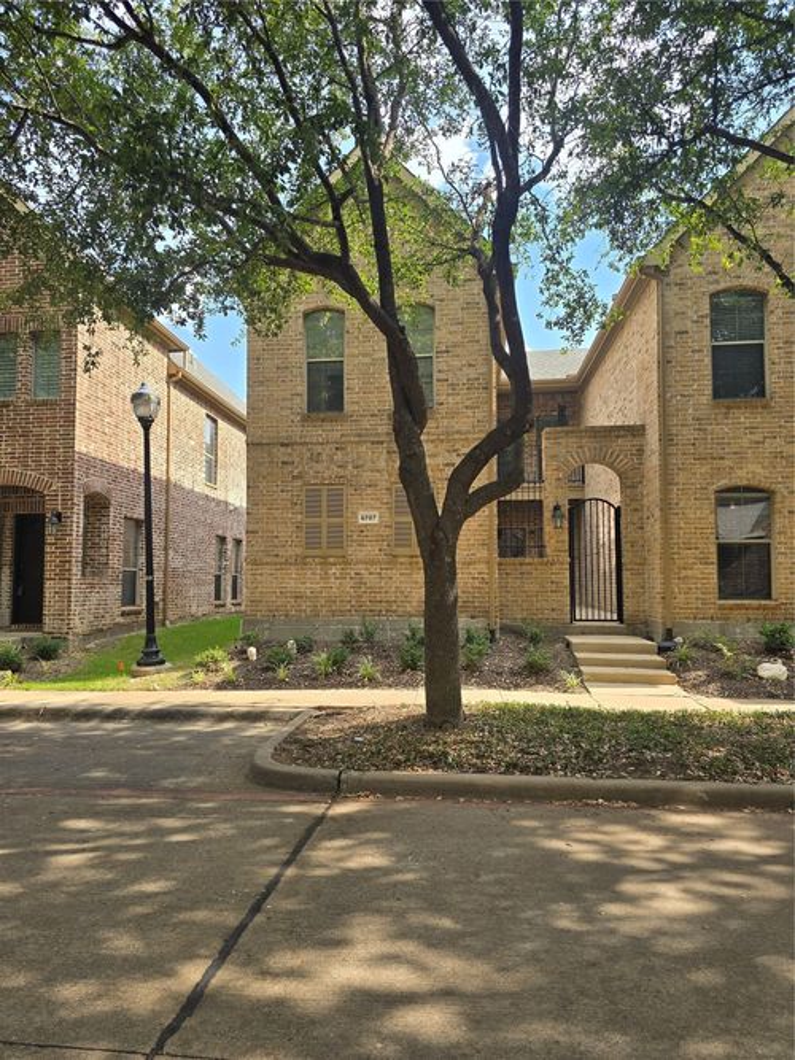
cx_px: 398
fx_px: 705
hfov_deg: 58.9
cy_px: 530
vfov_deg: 73.9
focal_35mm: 23
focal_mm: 6.3
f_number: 1.7
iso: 12
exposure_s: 1/359
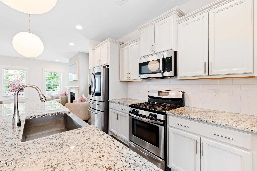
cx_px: 128
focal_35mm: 15
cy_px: 86
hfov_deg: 100.4
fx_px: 107
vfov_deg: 77.3
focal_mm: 10
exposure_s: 1/1.25
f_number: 8
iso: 100
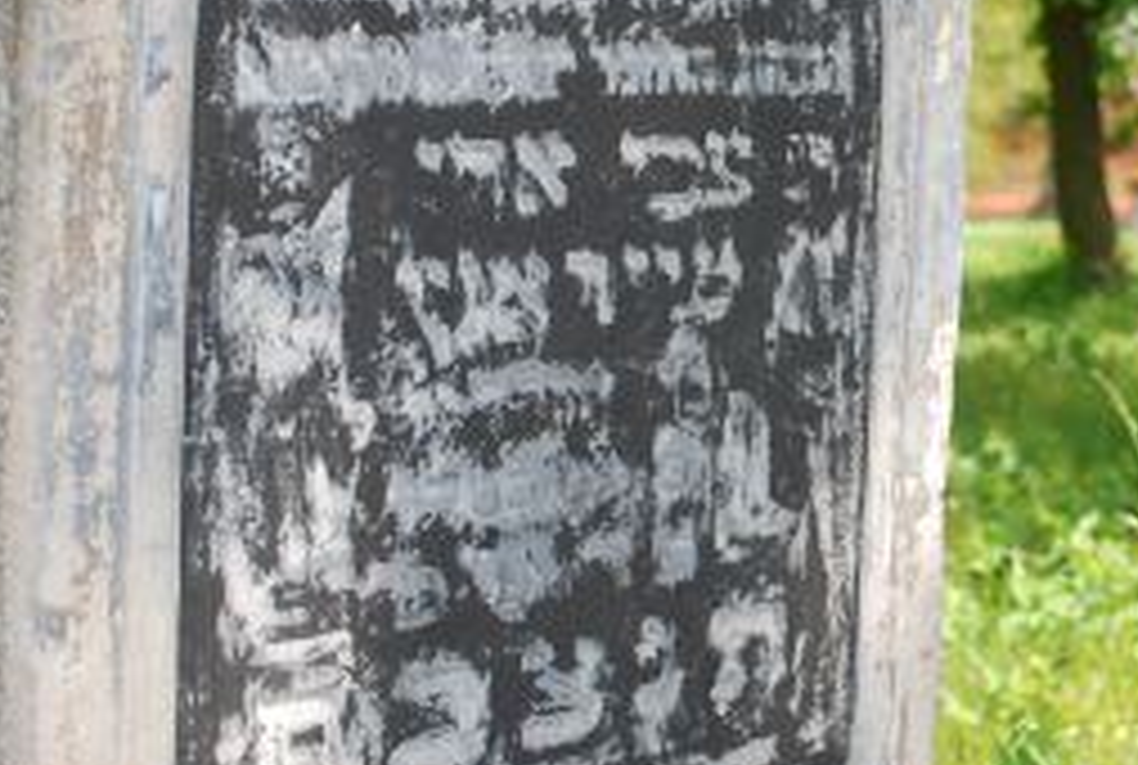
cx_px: 891
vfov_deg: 15.4
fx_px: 2820
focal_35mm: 89
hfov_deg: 22.5
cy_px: 220
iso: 100
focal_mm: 30
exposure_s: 1/160
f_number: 4.8
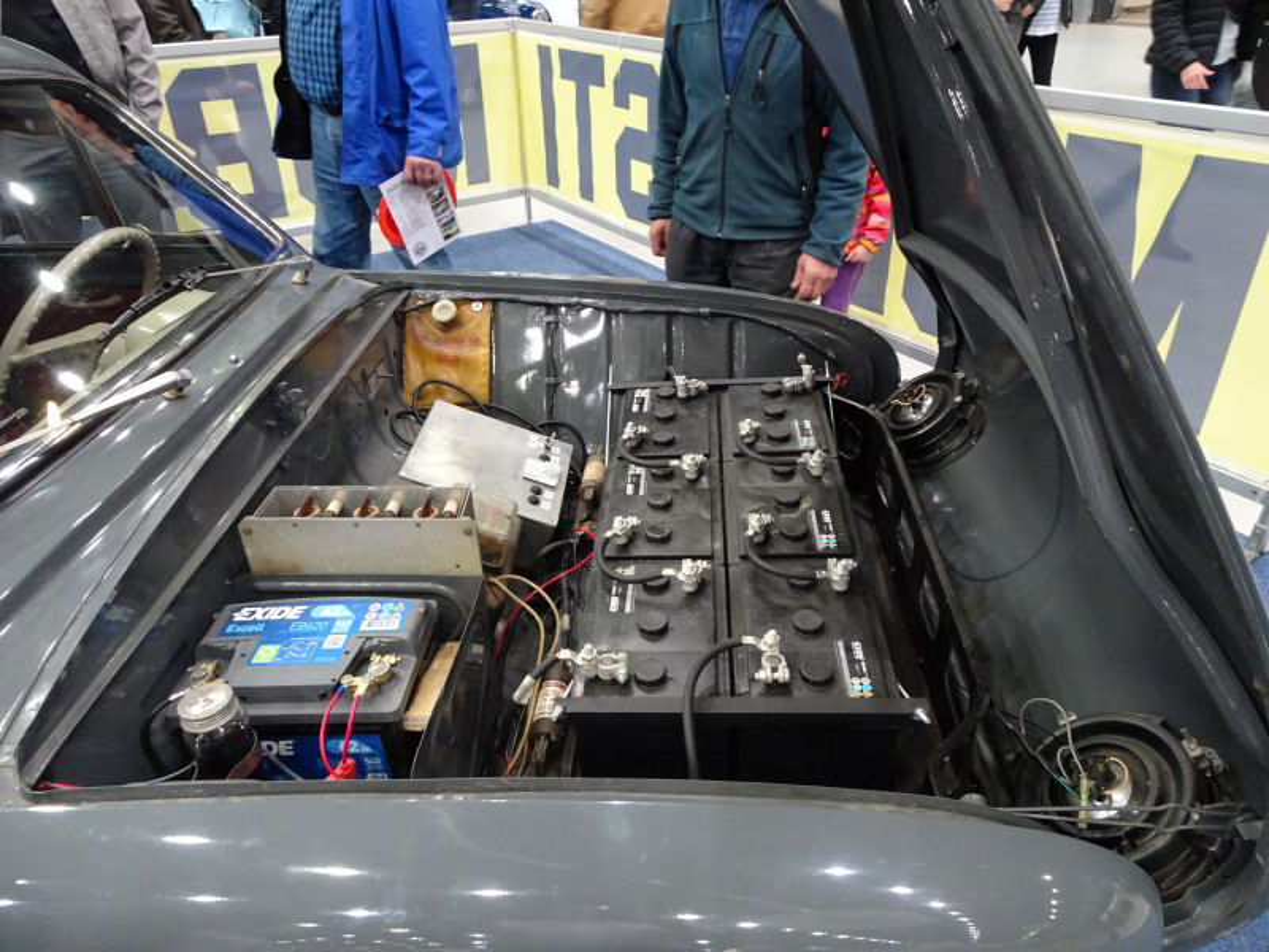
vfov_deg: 56.8
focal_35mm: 24
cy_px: 476
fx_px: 880
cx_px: 634
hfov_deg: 71.6
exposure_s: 1/30
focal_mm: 4.1
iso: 800
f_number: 3.5
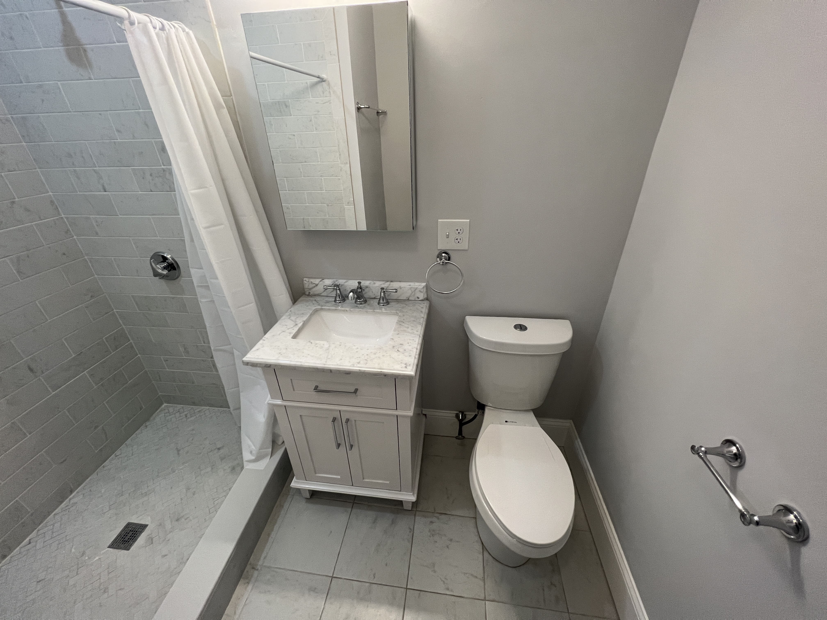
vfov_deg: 89.9
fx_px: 311
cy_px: 310
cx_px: 414
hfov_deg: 106.2
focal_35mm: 13
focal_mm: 1.57
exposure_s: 1/120
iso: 250
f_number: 1.8
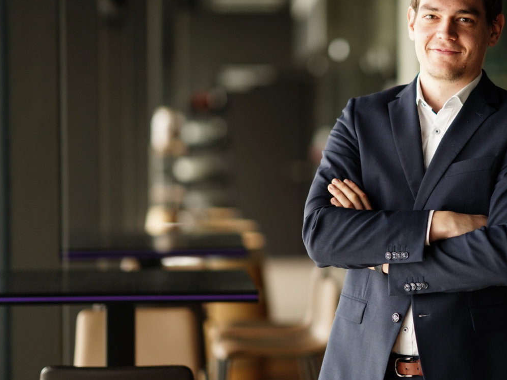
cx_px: 402
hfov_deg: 14.9
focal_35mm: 132
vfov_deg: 11.2
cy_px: 178
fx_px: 1934
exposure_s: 1/250
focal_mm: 85
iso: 400
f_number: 1.4
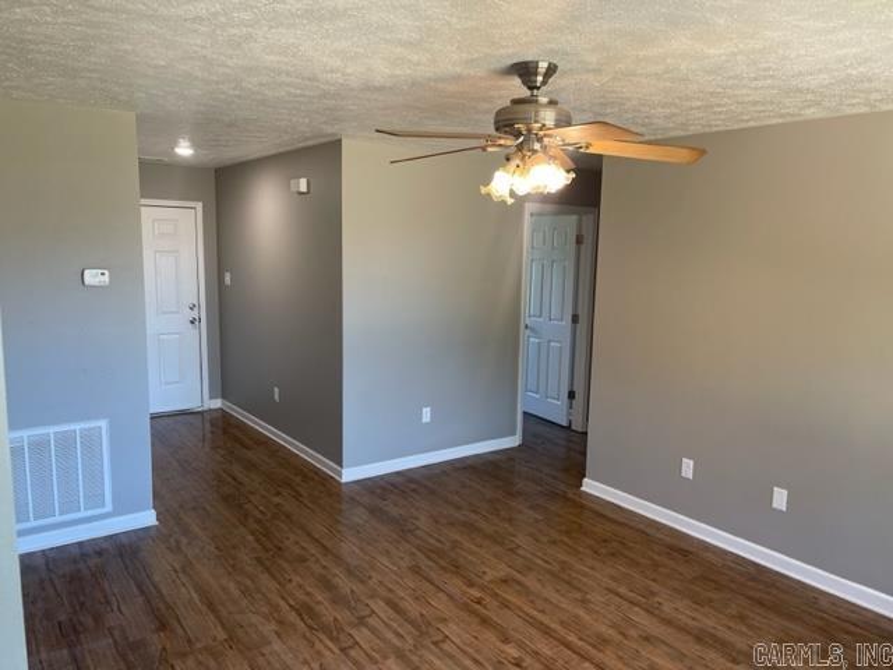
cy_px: 335
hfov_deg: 67.3
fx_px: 671
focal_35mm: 26
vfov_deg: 53.1
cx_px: 446
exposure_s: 1/60
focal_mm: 5.1
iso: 64
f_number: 1.6
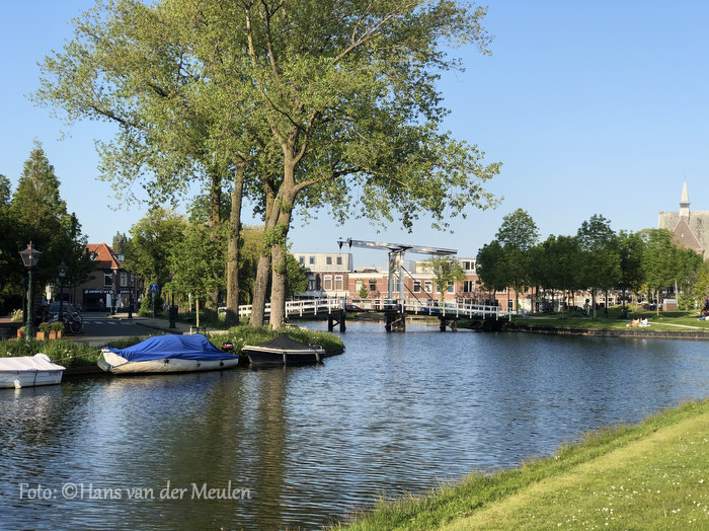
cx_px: 354
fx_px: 1167
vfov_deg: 25.6
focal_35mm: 57
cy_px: 266
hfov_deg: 33.8
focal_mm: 6.6
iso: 20
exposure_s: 1/522
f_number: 2.8
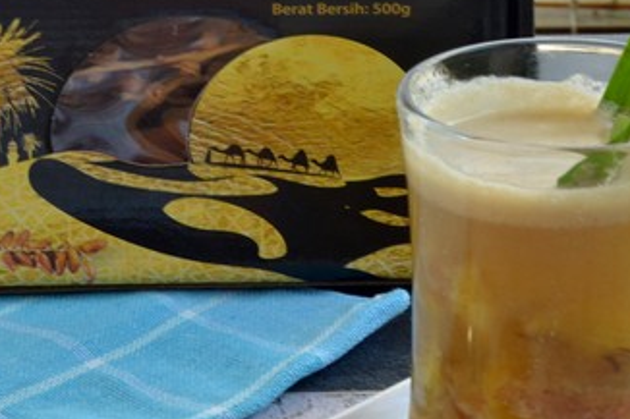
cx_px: 203
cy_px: 326
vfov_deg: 9.0
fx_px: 2657
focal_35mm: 152
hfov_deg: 13.5
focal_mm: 55
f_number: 16
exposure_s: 1/30
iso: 500
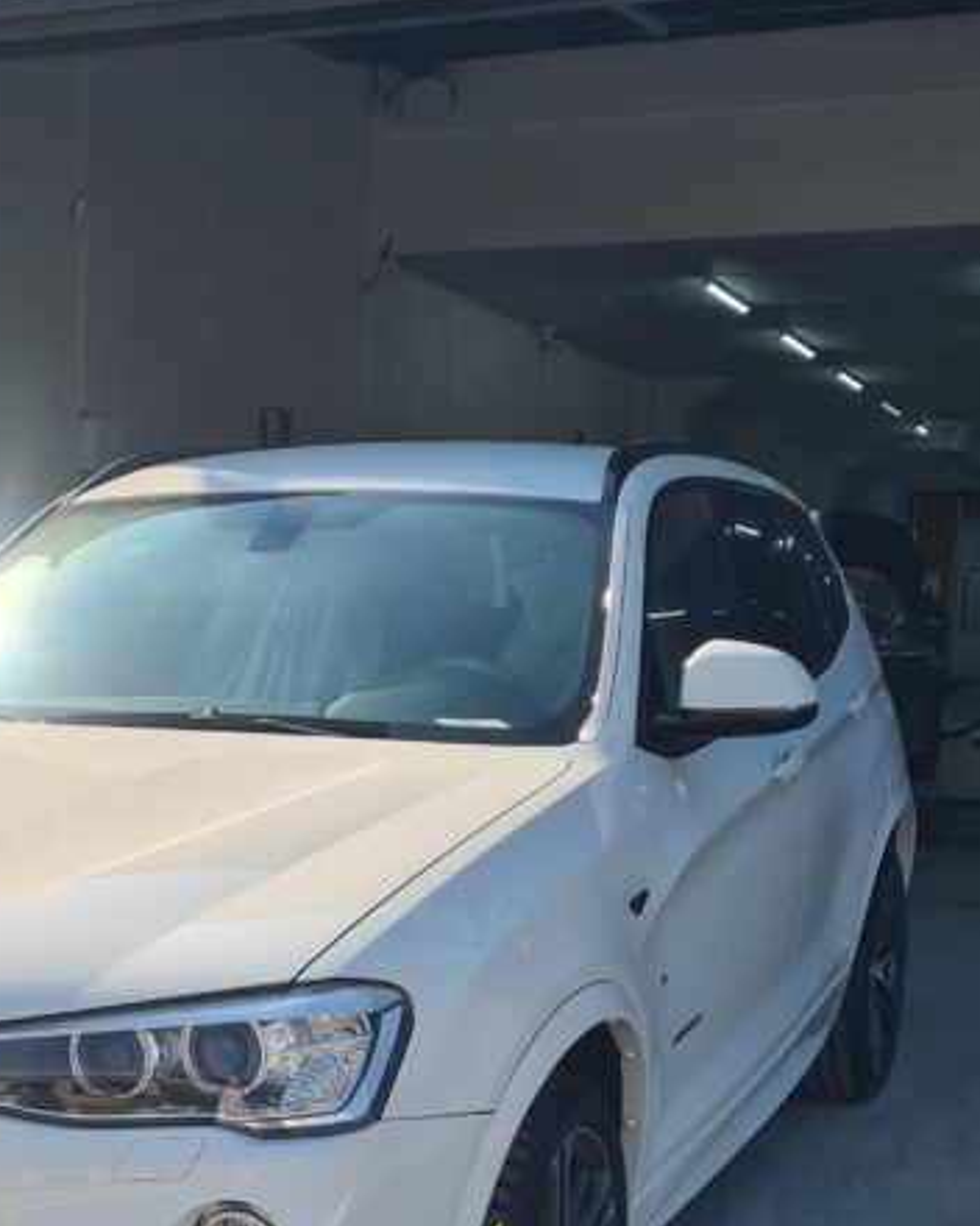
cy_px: 920
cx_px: 223
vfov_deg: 31.4
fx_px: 2139
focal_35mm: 59
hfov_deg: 25.4
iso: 50
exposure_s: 1/2448
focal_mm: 5.4
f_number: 1.8
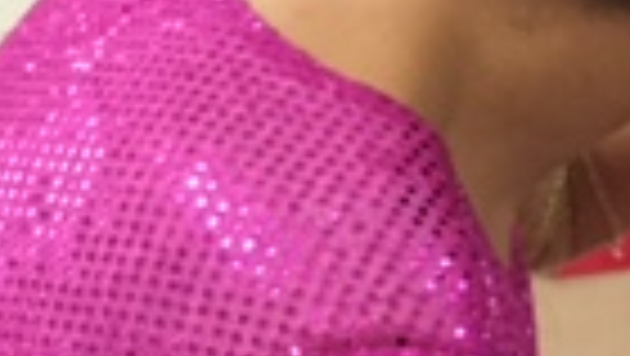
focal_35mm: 144
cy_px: 207
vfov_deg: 8.4
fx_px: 2407
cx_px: 1066
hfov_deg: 13.6
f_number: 2.2
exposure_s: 1/30
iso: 125
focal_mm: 4.15
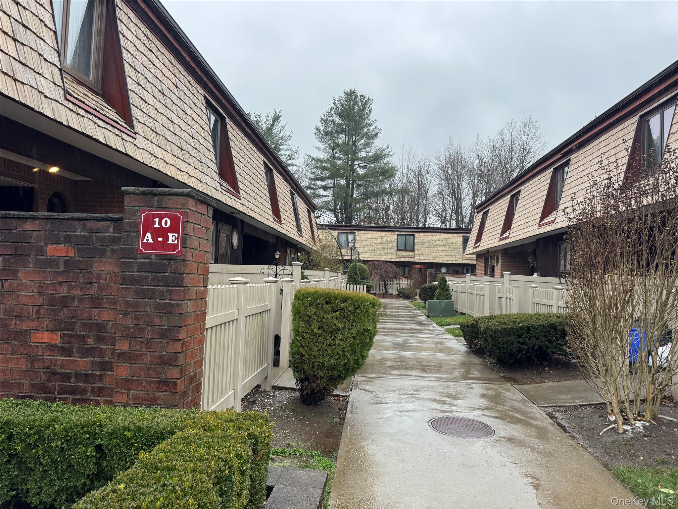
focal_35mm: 24
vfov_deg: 56.8
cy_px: 254
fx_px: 470
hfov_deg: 71.6
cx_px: 339
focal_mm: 6.76
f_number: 1.78
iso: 200
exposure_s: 1/87
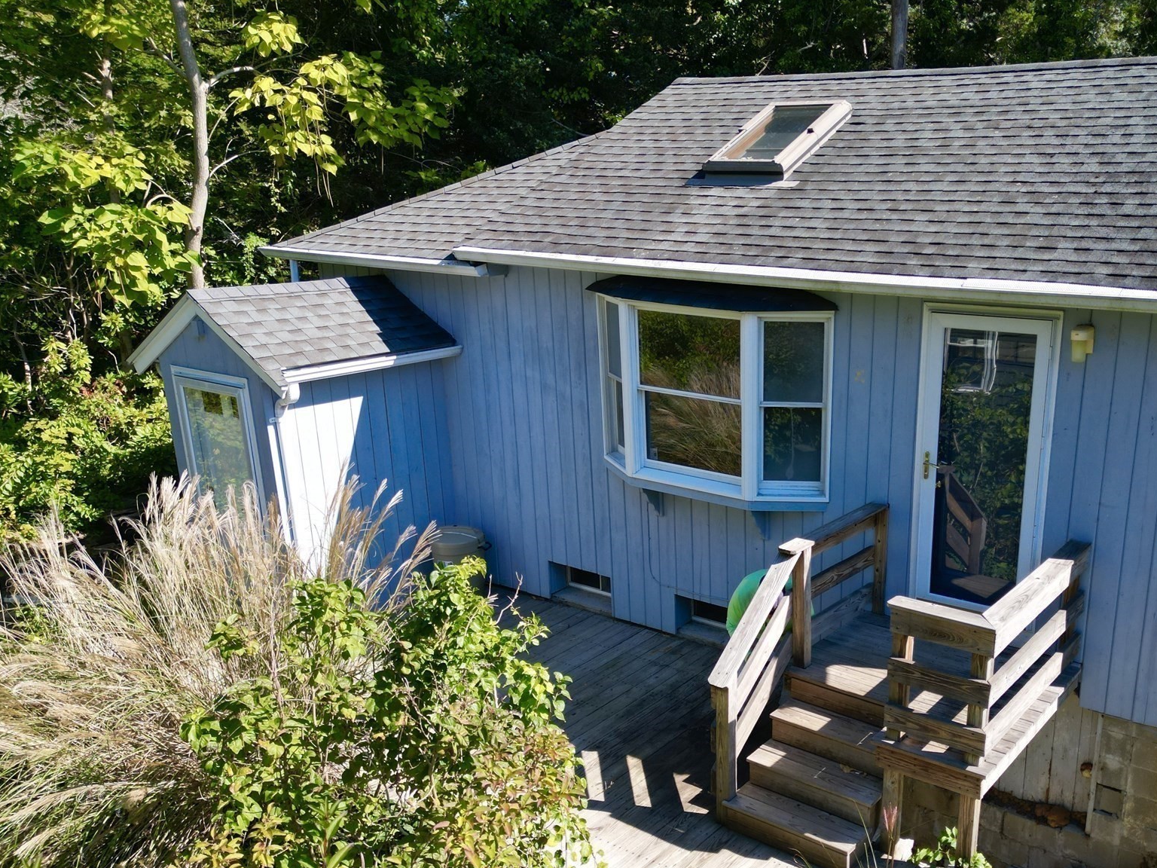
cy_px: 538
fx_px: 1070
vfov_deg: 43.8
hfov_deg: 55.7
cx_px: 768
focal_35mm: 32
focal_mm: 6.72
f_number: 1.7
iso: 130
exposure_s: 1/1500
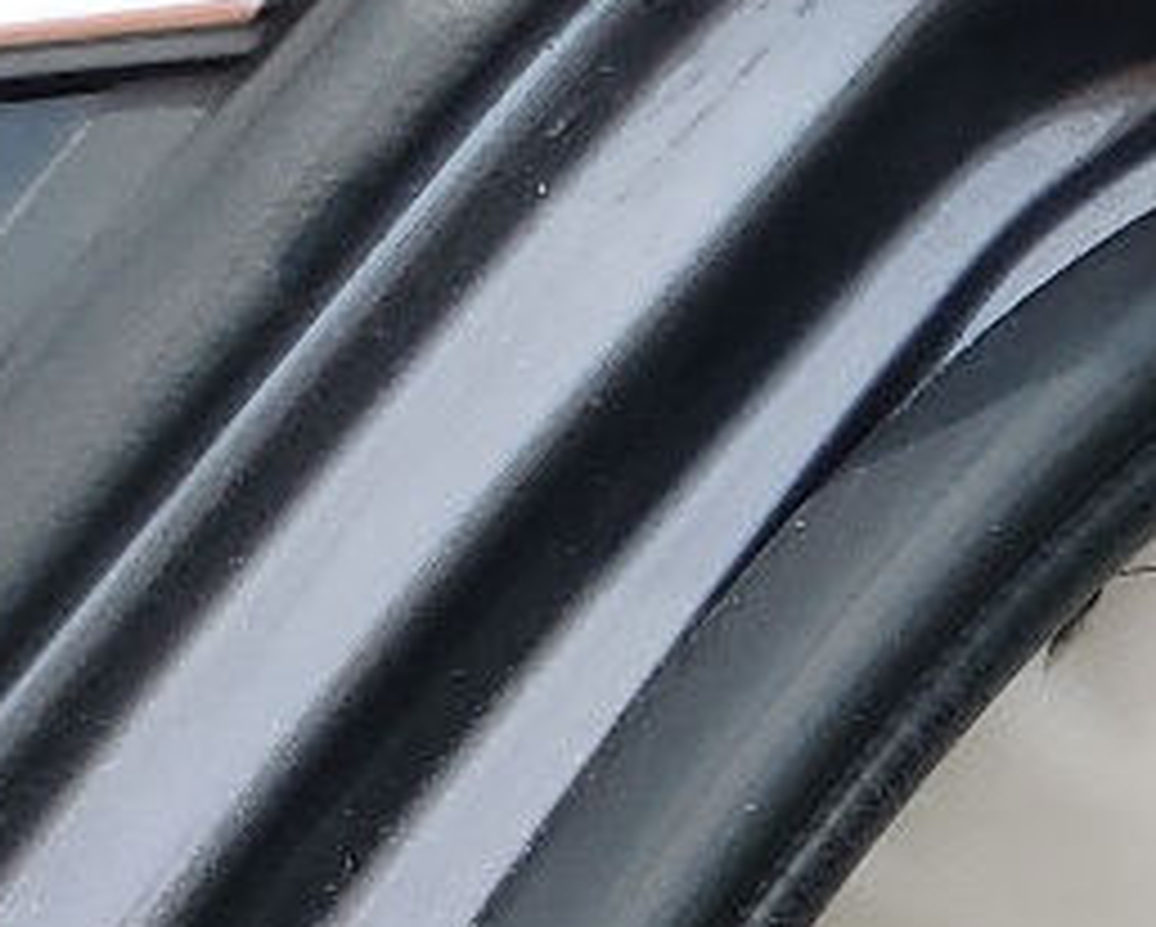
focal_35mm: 158
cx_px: 3144
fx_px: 5410
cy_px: 1818
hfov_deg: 10.0
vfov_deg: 9.2
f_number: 1.5
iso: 50
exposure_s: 1/1250
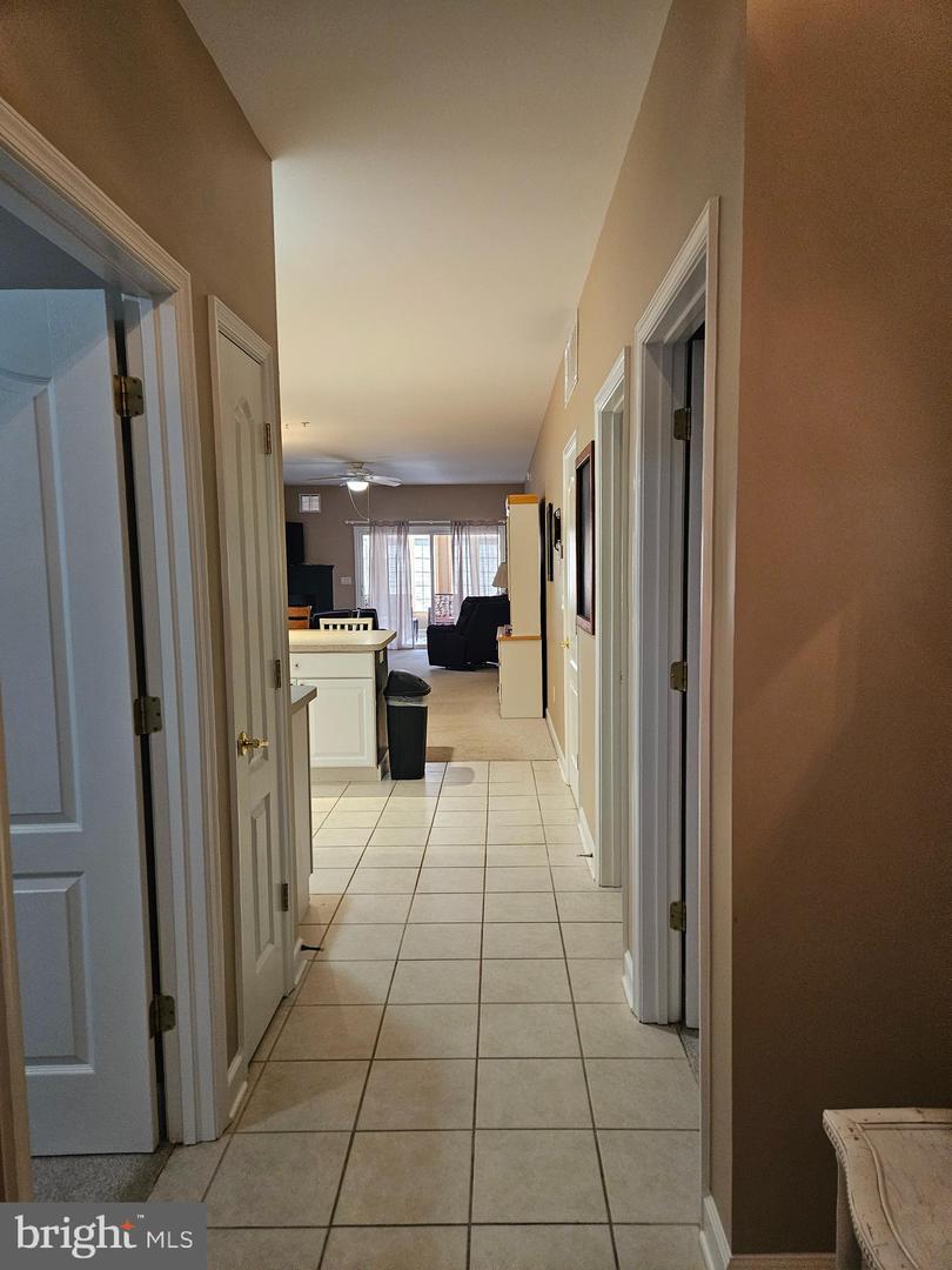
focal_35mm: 23
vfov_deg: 73.9
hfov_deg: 58.9
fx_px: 843
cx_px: 476
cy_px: 635
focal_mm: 5.4
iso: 640
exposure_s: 1/120
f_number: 1.8
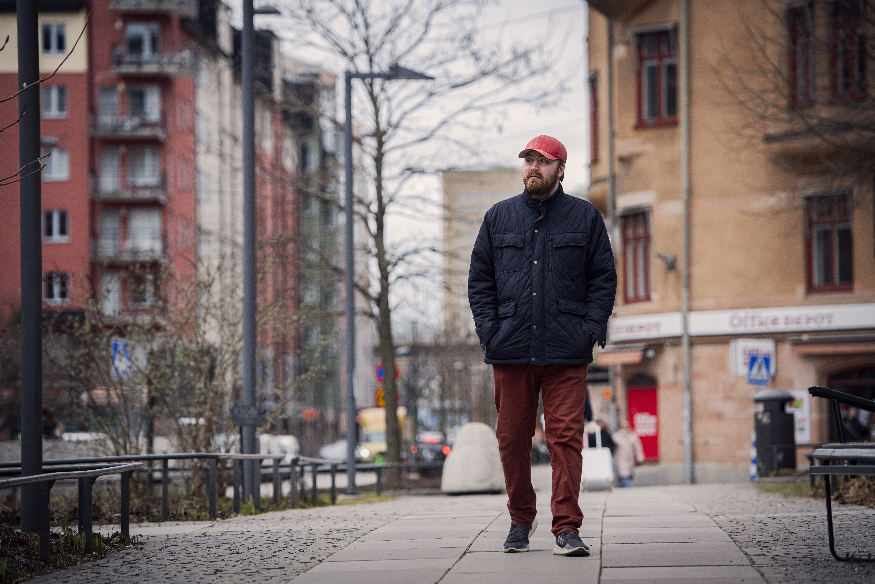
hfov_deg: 14.7
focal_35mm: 140
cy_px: 292
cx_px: 438
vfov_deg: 9.8
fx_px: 3403
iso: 500
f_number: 3.5
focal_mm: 140
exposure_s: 1/1250
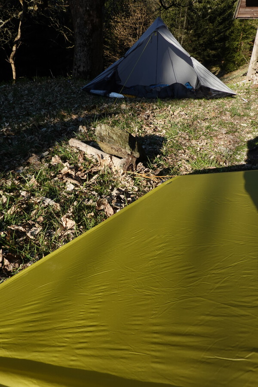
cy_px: 194
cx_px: 129
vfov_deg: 73.7
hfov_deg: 53.1
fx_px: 258
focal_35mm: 24
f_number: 8
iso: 125
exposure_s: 1/125
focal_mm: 9
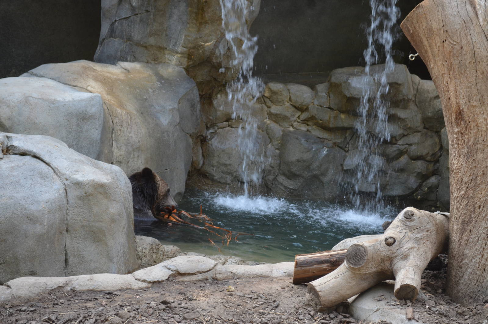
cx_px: 244
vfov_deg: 16.5
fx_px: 1116
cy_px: 162
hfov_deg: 24.7
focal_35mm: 82
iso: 360
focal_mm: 55
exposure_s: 1/125
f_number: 5.6
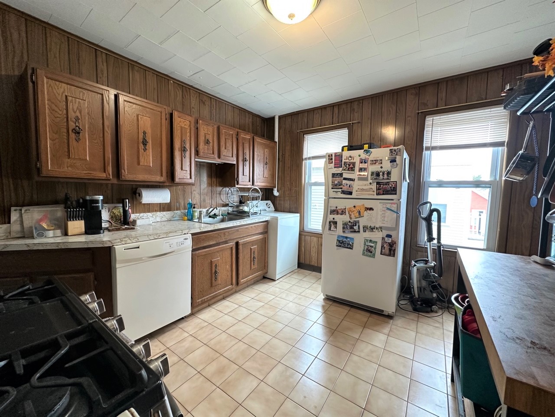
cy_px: 208
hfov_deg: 102.1
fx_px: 224
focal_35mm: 14
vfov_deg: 85.7
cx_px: 278
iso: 160
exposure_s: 1/60
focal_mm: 2.22
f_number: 2.2
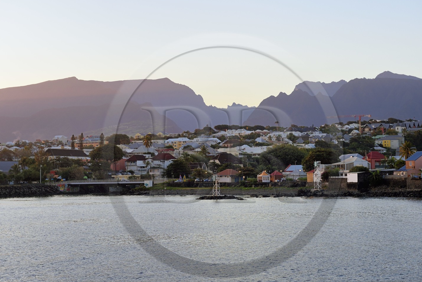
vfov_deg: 17.5
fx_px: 914
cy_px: 155
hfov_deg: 26.0
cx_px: 222
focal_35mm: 78
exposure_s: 1/160
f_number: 7.1
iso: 400
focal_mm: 70
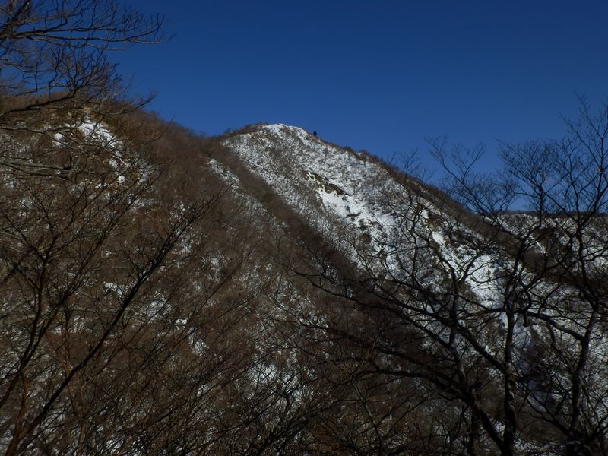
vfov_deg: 38.7
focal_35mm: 37
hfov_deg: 50.1
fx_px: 650
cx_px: 304
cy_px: 228
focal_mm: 6.6
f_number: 9.9
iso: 80
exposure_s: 1/400
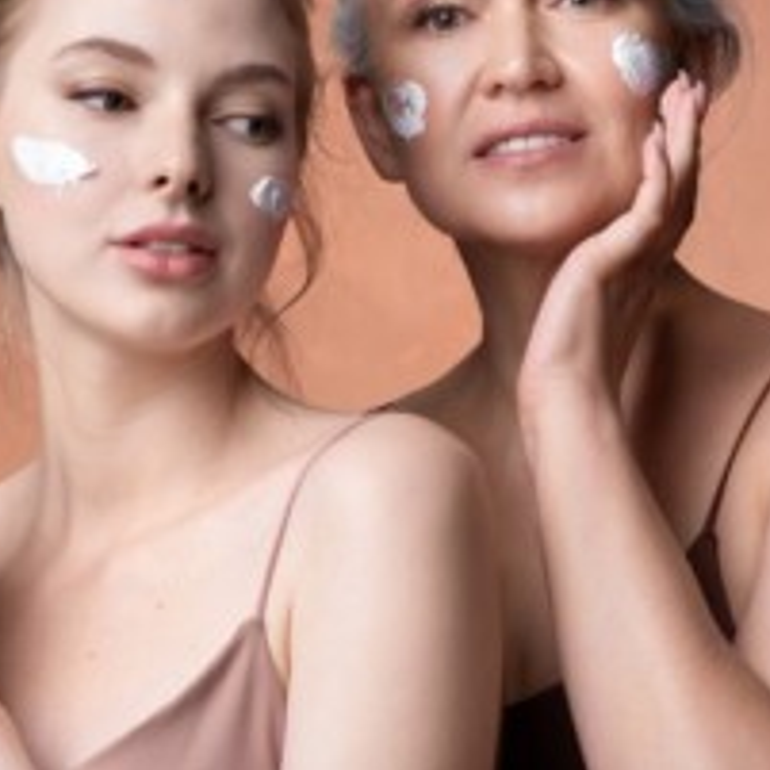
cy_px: 262
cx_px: 398
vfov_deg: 12.3
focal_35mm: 142
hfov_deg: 12.3
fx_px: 3574
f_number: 6.4
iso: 160
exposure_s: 1/200
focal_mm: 56
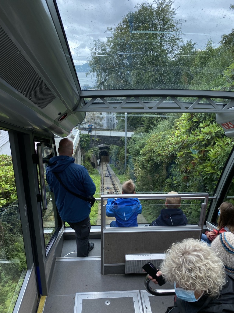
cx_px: 117
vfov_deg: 67.3
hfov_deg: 53.1
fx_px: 234
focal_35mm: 26
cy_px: 156
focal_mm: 4.25
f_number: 1.8
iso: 50
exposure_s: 1/121
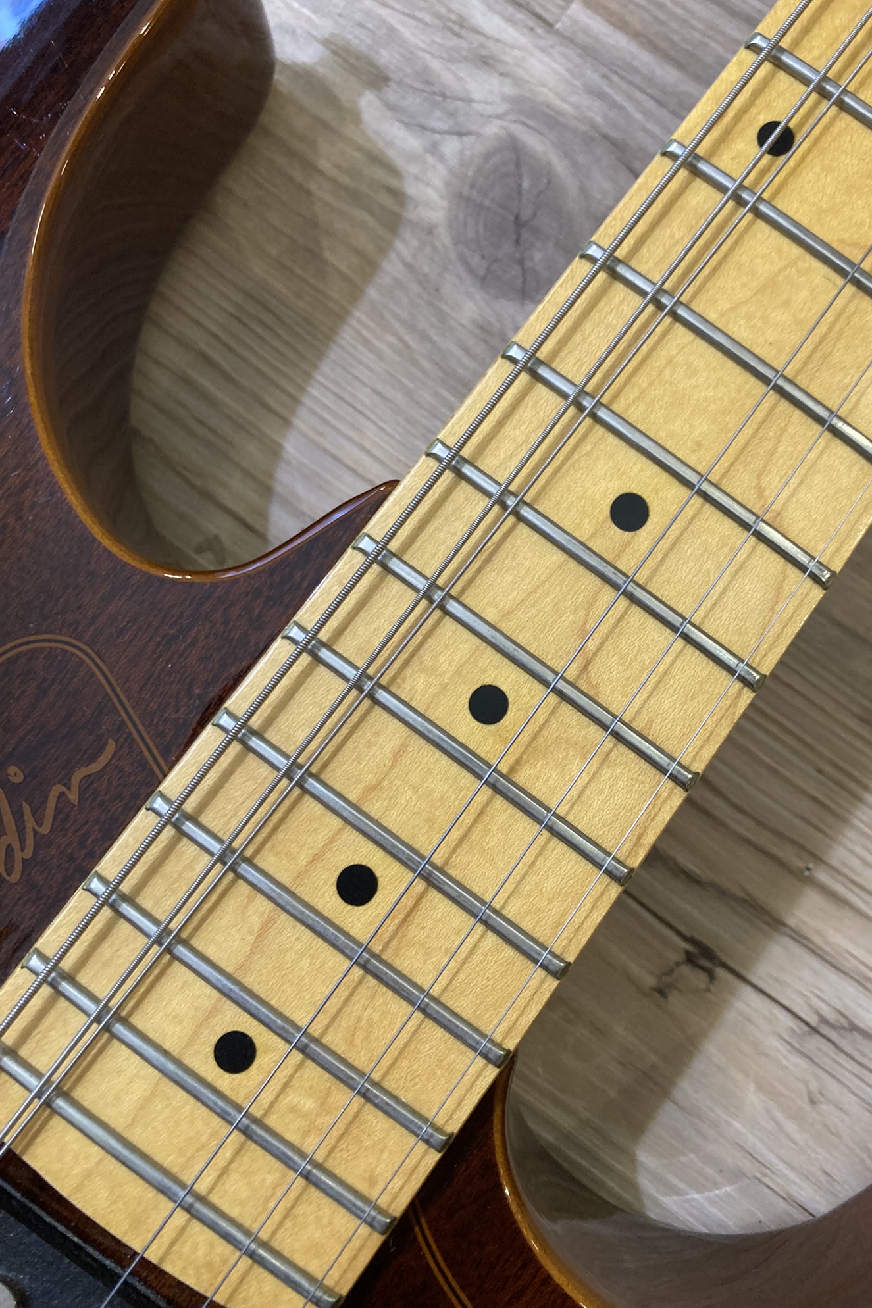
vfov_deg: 61.9
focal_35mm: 30
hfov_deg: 43.5
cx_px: 503
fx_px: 1090
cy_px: 645
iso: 160
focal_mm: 3.99
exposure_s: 1/50
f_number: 1.8
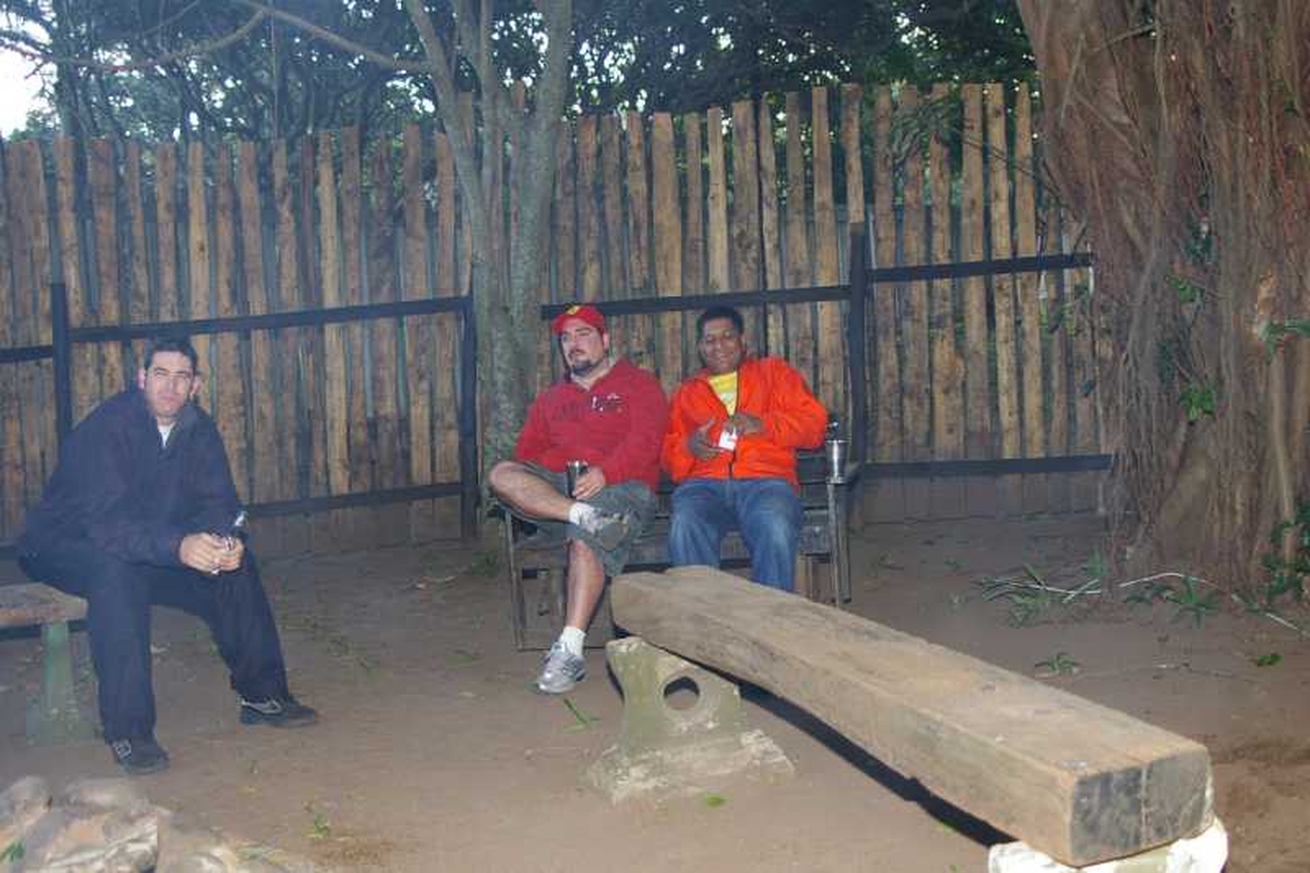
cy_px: 436
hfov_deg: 46.4
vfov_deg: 31.9
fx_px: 1528
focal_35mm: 42
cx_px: 655
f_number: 3.5
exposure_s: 1/45
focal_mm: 28
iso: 200
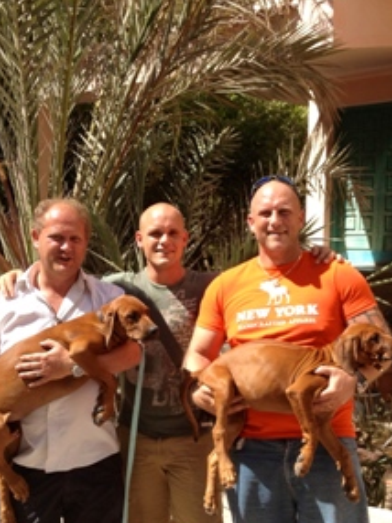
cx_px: 215
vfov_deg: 32.1
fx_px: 907
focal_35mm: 60
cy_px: 322
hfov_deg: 24.4
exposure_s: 1/876
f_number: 2.4
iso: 64
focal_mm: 4.28
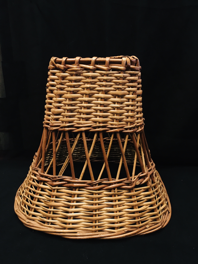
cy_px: 132
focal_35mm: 29
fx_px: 221
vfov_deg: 61.7
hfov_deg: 48.2
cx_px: 99
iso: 400
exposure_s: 1/17
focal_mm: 4.15
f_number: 2.2
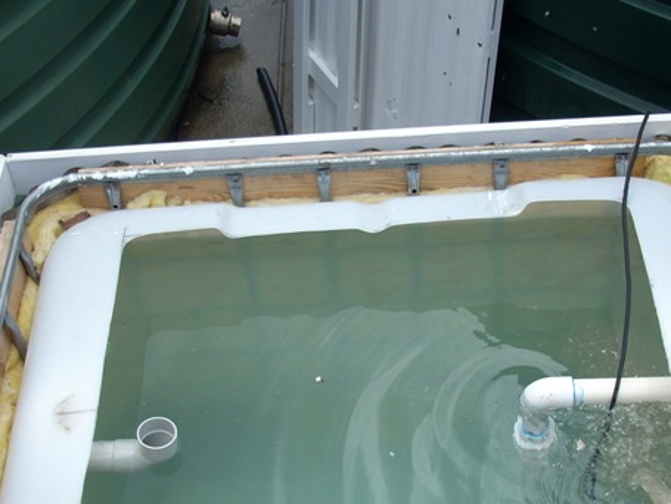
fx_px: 1261
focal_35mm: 65
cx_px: 379
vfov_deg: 22.6
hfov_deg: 29.8
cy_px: 289
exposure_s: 1/185
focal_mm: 6.2
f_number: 5.6
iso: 64
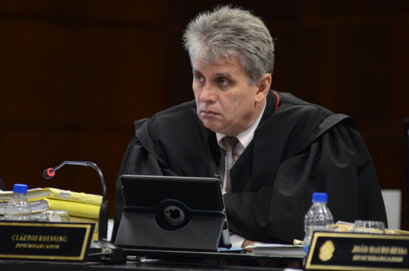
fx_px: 3402
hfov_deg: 6.9
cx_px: 204
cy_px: 136
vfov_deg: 4.6
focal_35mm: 300
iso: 1600
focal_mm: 200
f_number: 2.8
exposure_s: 1/100
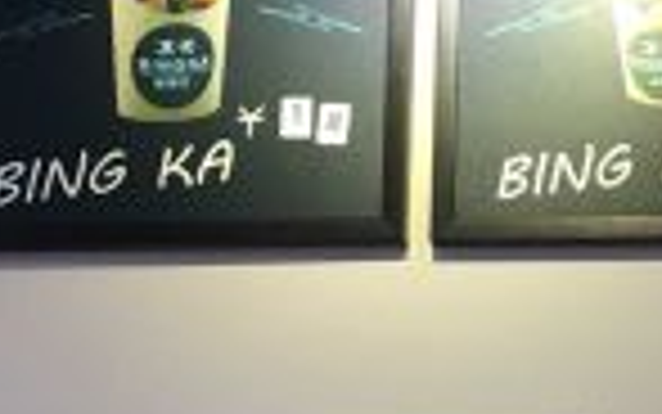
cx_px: 820
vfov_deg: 8.9
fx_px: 2635
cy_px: -11
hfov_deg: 13.9
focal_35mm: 146
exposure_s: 1/17
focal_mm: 4.15
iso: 50
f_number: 2.2
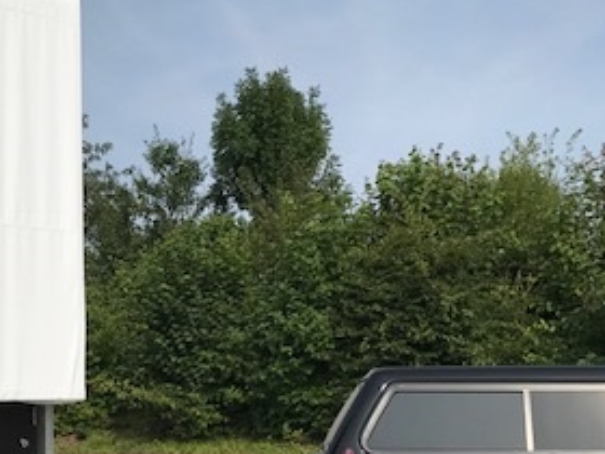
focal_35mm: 64
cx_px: 132
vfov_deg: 22.5
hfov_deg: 29.7
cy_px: 383
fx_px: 1119
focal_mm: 3.99
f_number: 1.8
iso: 20
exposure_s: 1/5051
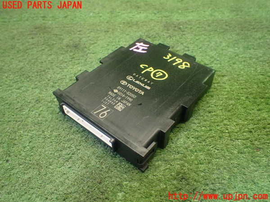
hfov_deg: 60.0
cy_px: 101
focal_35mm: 30
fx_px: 234
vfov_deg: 46.8
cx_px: 135
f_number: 2.3
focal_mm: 5.4
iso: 800
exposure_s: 1/125
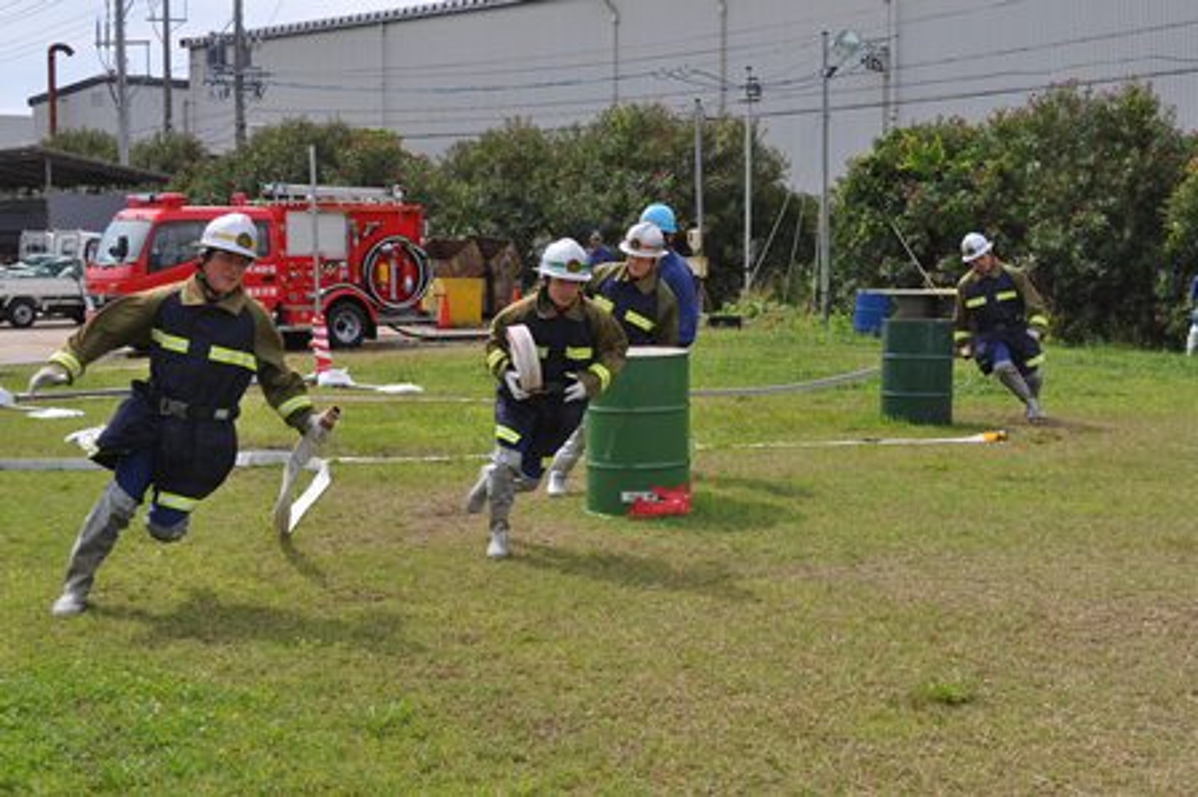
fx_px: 1796
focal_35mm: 54
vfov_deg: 25.0
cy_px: 398
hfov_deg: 36.9
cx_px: 599
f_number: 10
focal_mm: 36
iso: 200
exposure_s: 1/400
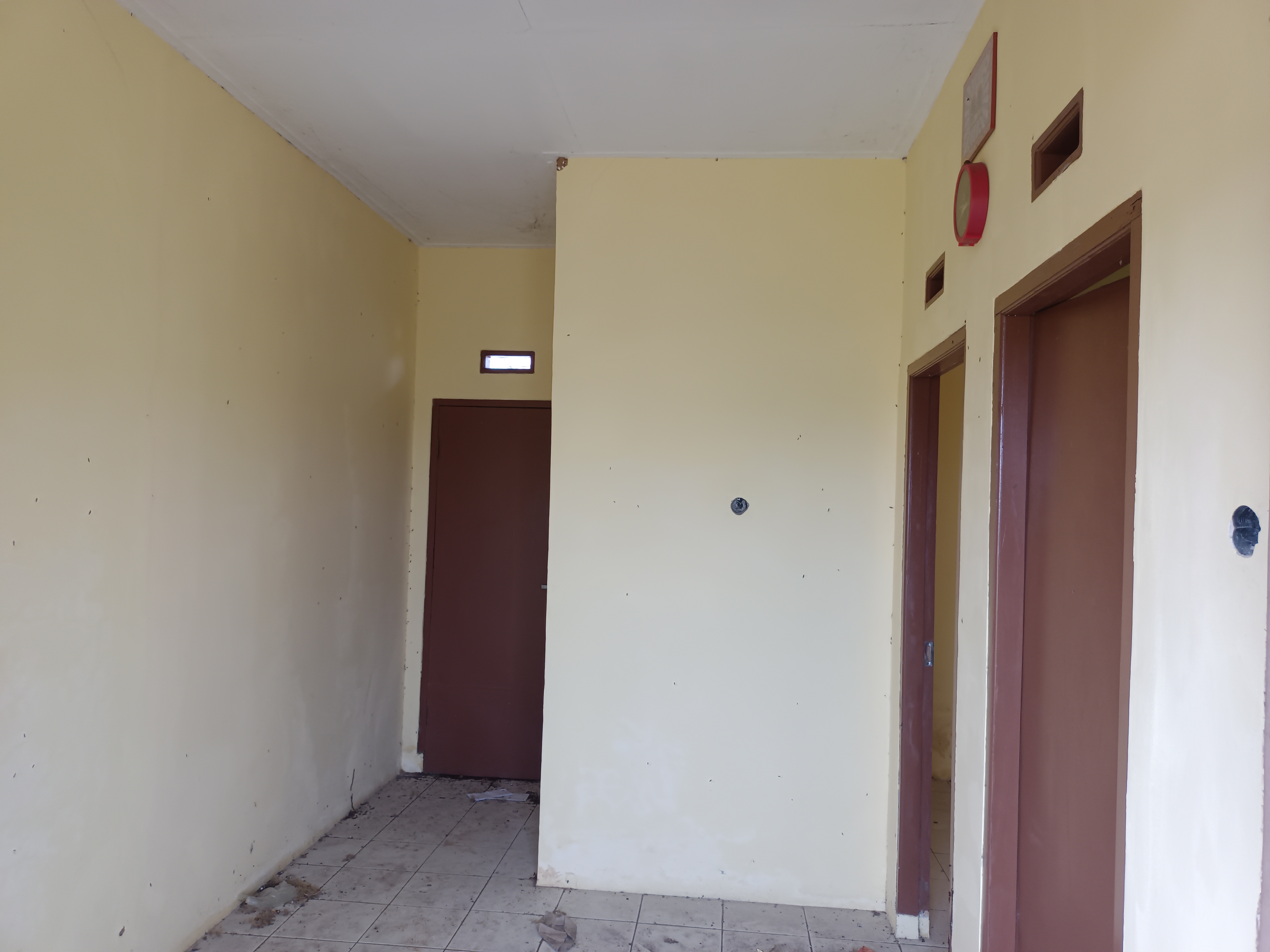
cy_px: 476
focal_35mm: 25
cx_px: 635
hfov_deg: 69.4
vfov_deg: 54.9
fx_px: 917
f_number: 1.79
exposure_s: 1/100
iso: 866
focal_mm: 4.71
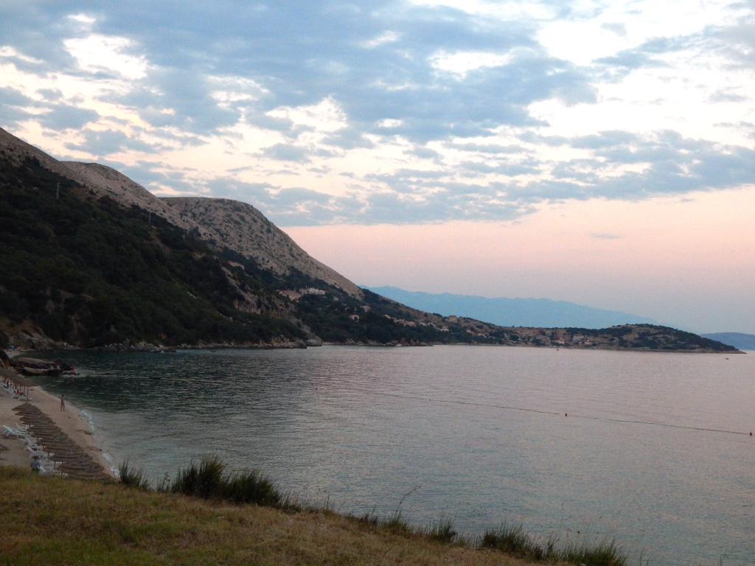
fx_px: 938
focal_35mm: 43
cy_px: 283
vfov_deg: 33.6
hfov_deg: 43.9
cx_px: 378
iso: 125
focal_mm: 7.7
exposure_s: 1/30
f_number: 3.6
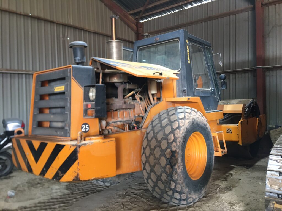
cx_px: 141
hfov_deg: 61.7
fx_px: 236
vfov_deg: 48.2
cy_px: 106
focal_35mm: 29
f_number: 2.2
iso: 80
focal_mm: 4.15
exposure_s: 1/17
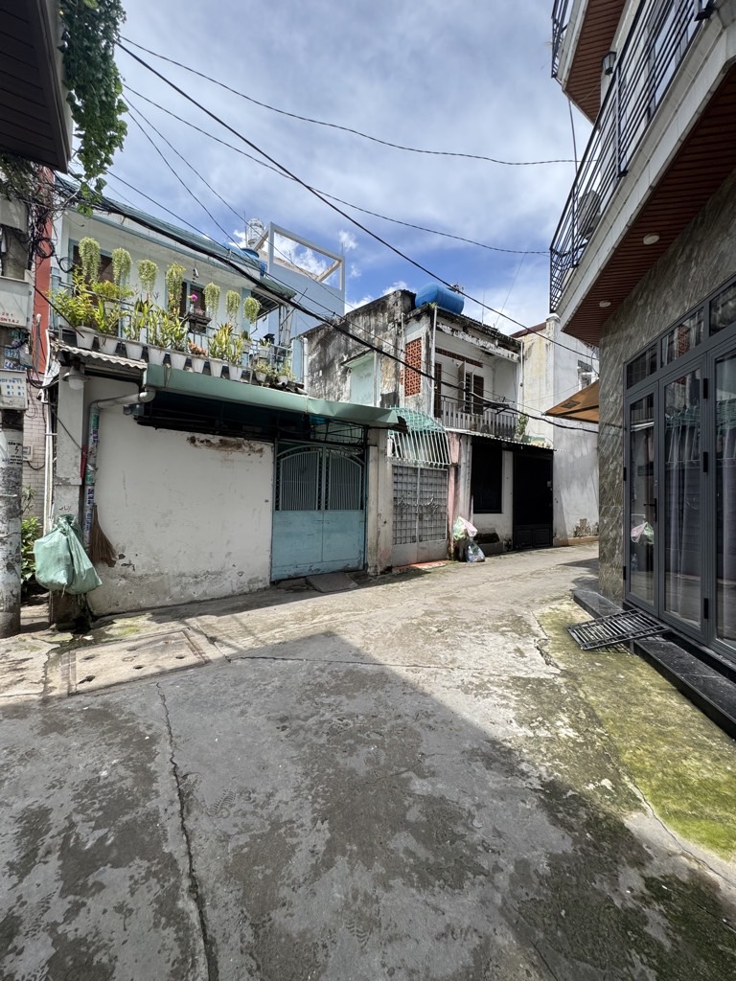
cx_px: 368
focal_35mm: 14
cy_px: 490
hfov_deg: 85.7
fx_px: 397
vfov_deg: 102.1
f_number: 2.2
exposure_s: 1/1006
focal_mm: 2.22
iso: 50
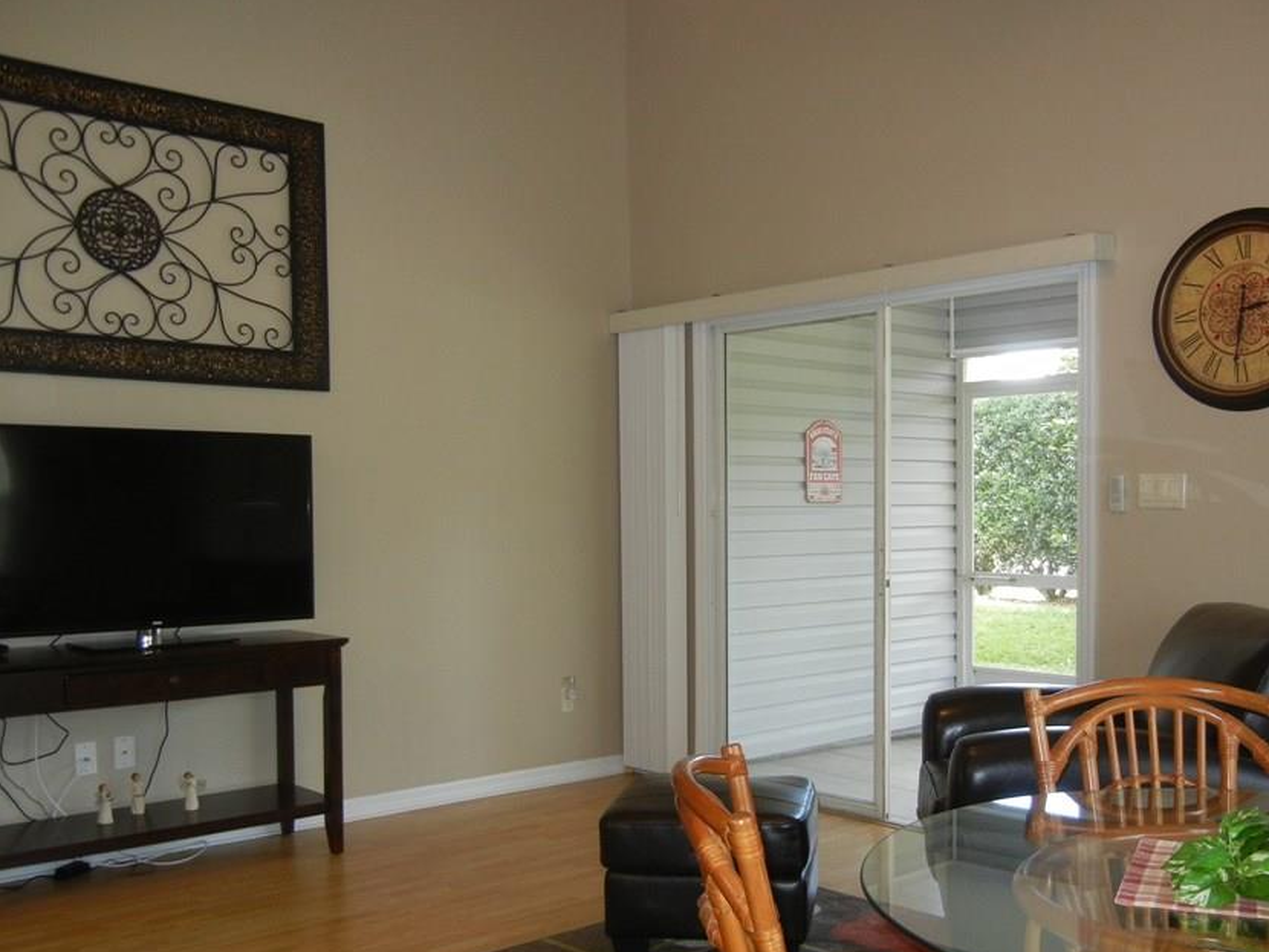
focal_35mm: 37
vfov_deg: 38.6
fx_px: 1357
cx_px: 708
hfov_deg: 50.0
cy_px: 553
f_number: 3.5
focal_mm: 5.4
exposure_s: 1/30
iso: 200
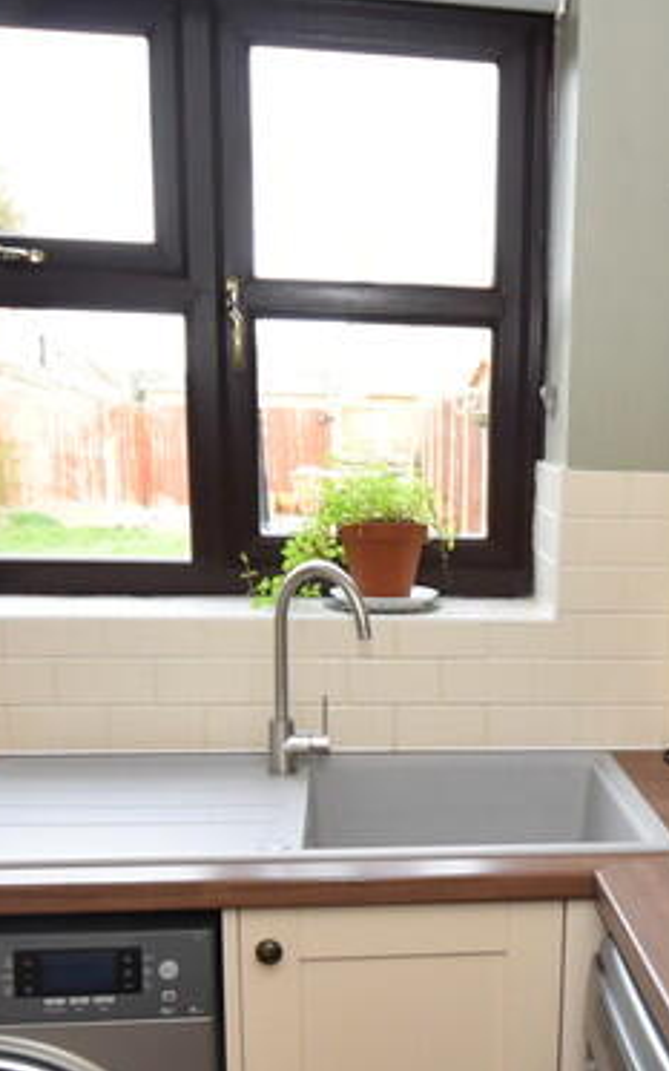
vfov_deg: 46.3
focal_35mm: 42
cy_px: 728
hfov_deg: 29.5
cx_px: 571
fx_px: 1226
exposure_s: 1/125
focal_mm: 10
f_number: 4
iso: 900
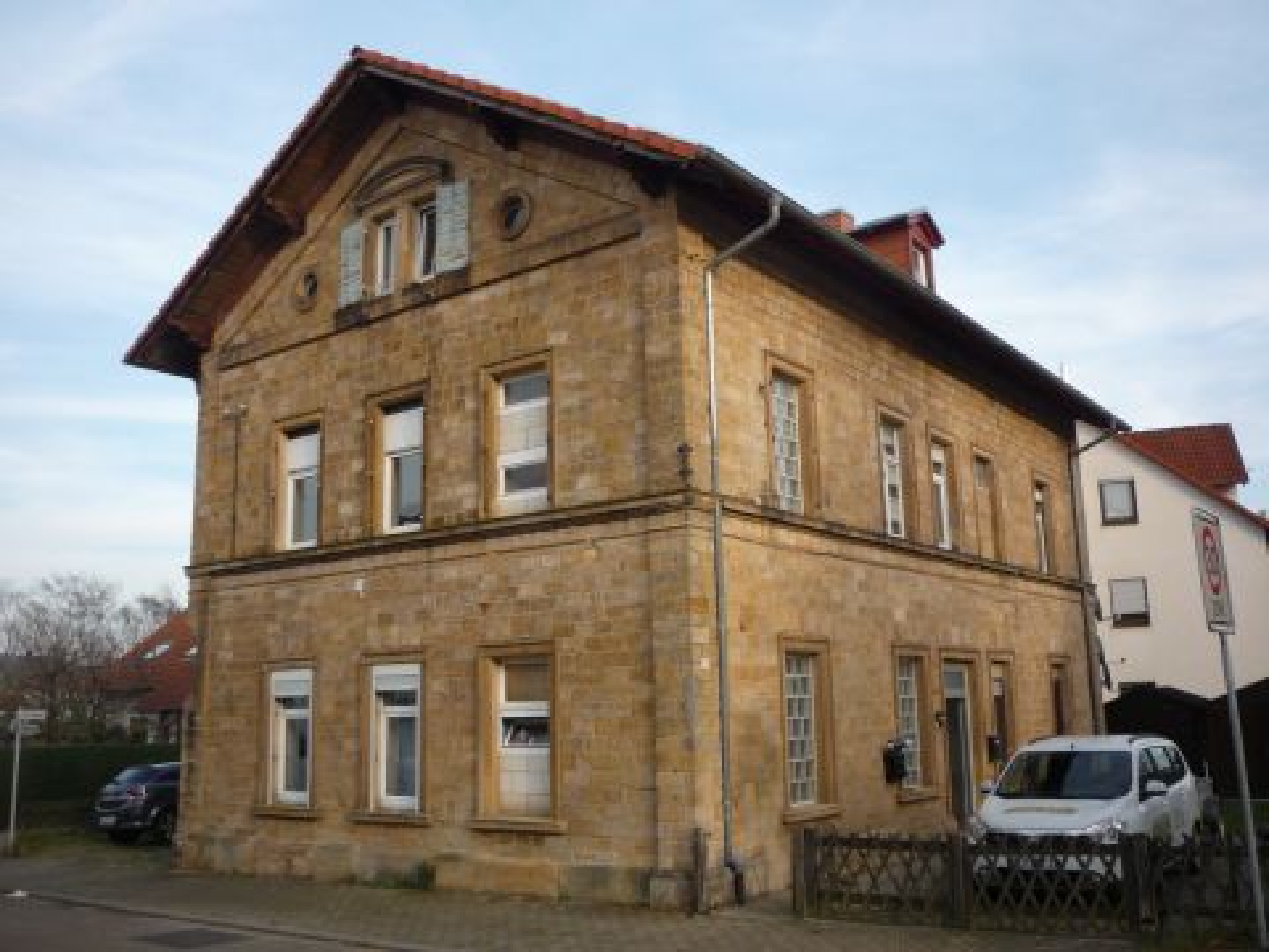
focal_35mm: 32
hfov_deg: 56.8
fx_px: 1173
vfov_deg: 44.2
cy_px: 476
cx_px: 634
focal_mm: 5.2
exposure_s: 1/250
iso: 100
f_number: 4
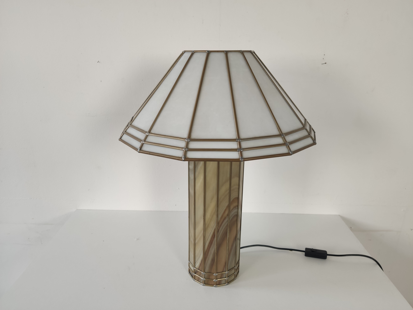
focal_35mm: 26
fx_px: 310
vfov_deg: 53.1
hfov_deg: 67.3
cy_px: 155
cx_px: 206
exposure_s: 1/100
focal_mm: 4.75
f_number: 1.75
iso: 271
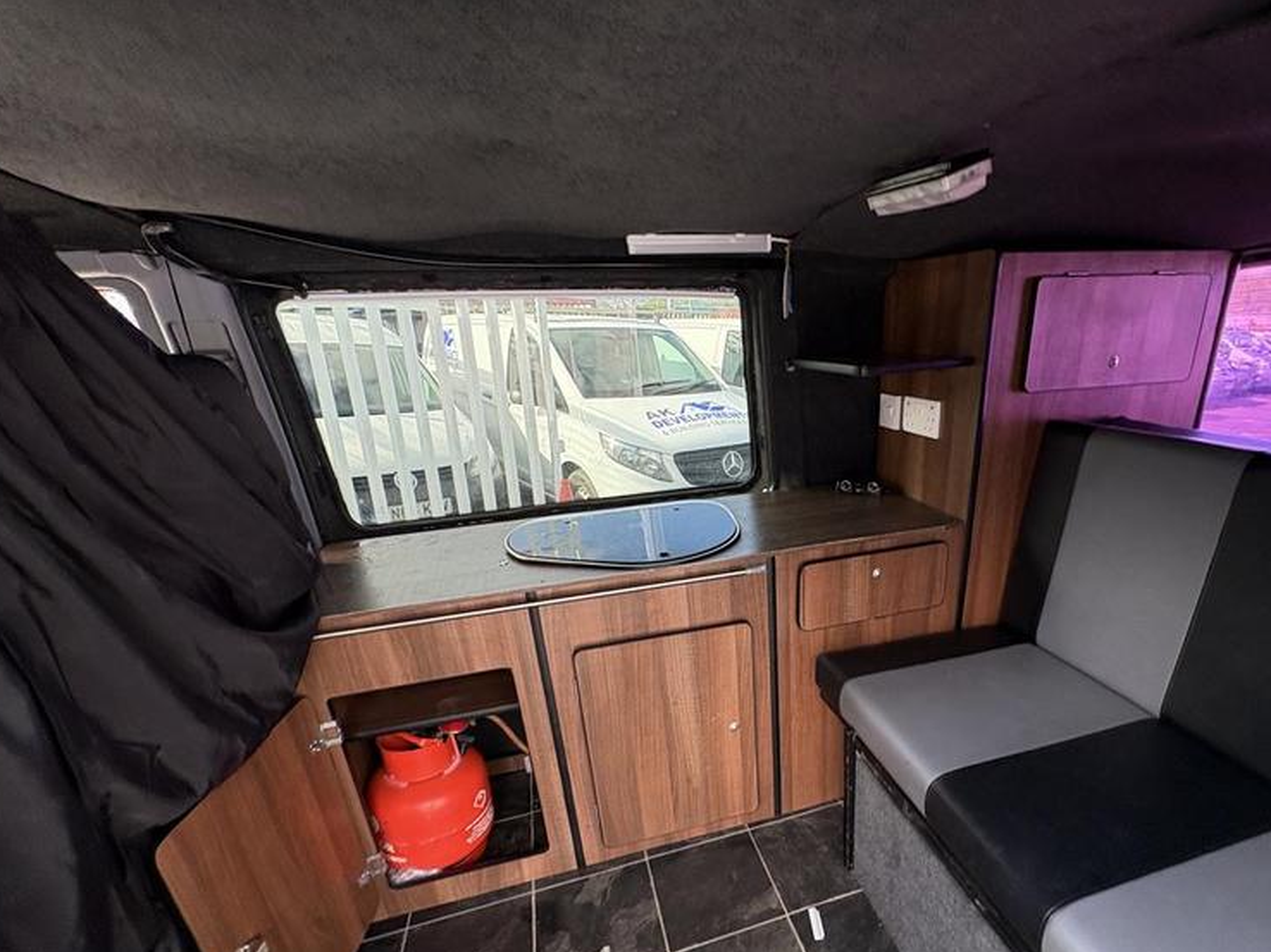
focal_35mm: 17
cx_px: 747
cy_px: 561
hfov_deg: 90.1
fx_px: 624
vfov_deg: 74.0
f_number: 2.2
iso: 125
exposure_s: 1/128
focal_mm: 2.22
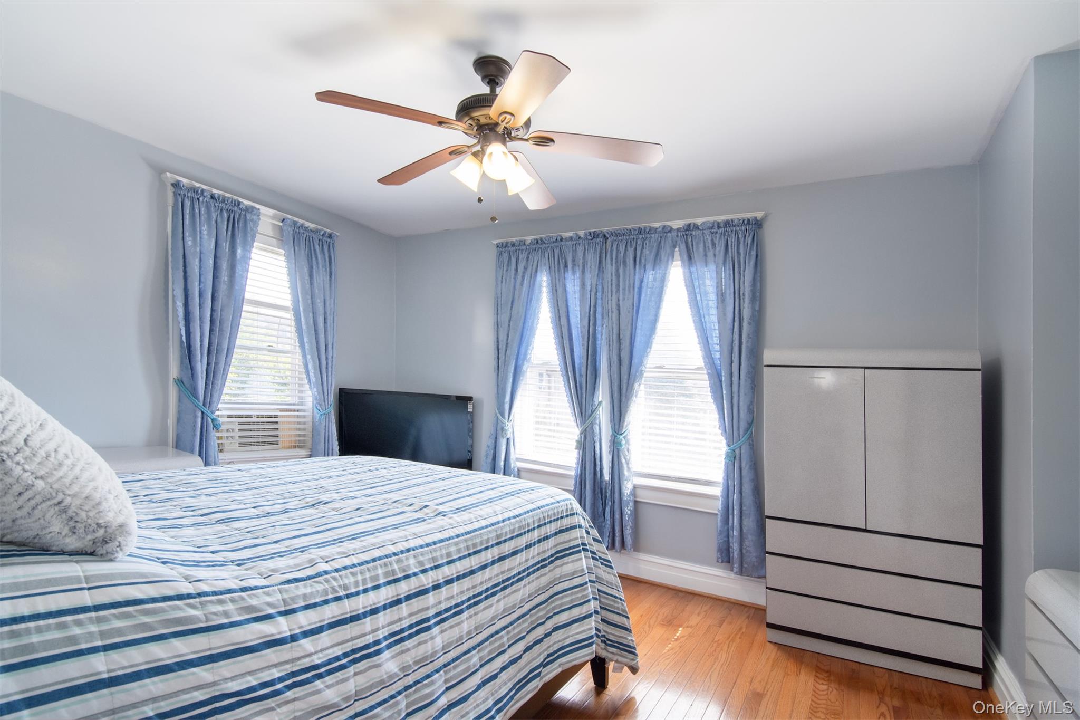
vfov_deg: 72.0
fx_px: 495
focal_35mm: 16
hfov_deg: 95.0
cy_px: 360
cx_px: 540
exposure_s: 1/50
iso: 640
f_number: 8
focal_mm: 11
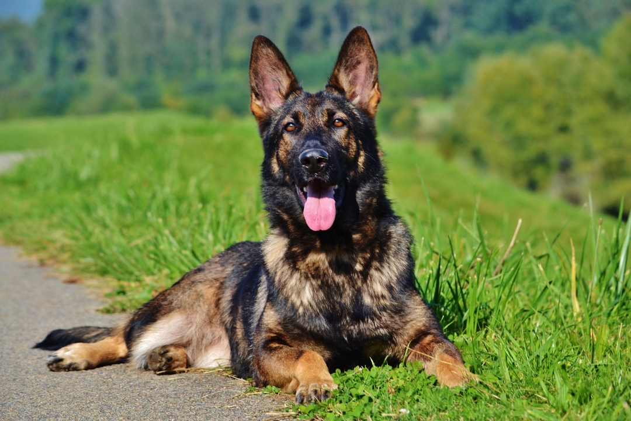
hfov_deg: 14.0
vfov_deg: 9.3
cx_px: 316
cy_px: 210
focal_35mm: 147
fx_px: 2576
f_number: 5.6
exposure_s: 1/500
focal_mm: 98
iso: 160
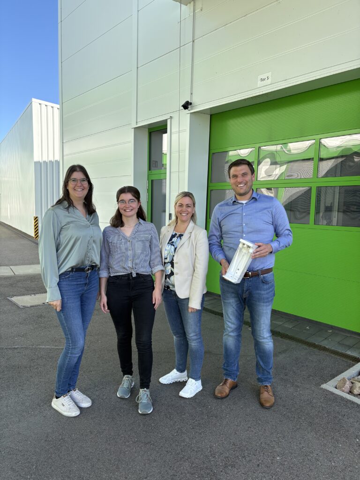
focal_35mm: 26
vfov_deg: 67.3
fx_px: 361
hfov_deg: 53.1
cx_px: 180
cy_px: 240
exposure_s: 1/1099
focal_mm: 5.96
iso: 64
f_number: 1.6
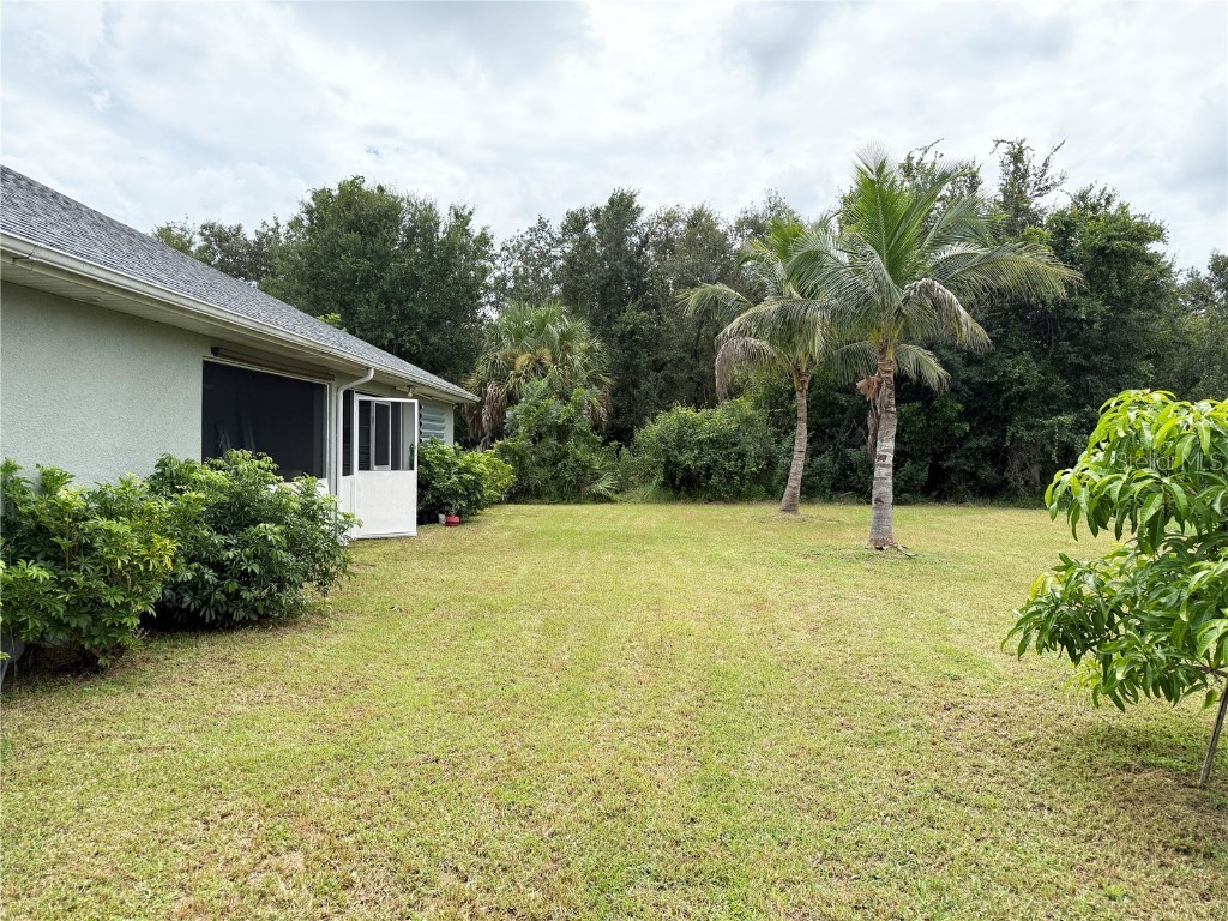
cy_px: 460
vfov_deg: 56.8
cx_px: 614
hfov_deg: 71.6
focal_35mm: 24
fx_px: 851
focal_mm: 6.76
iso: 100
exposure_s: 1/3953
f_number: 1.78
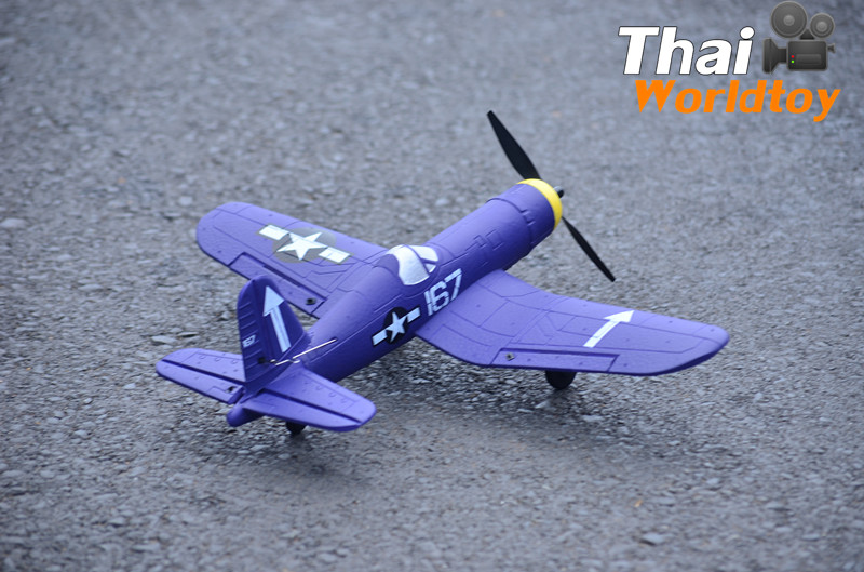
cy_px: 286
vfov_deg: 14.0
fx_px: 2334
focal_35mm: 98
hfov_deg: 21.0
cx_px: 432
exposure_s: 1/50
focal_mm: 65
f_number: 5.6
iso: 100
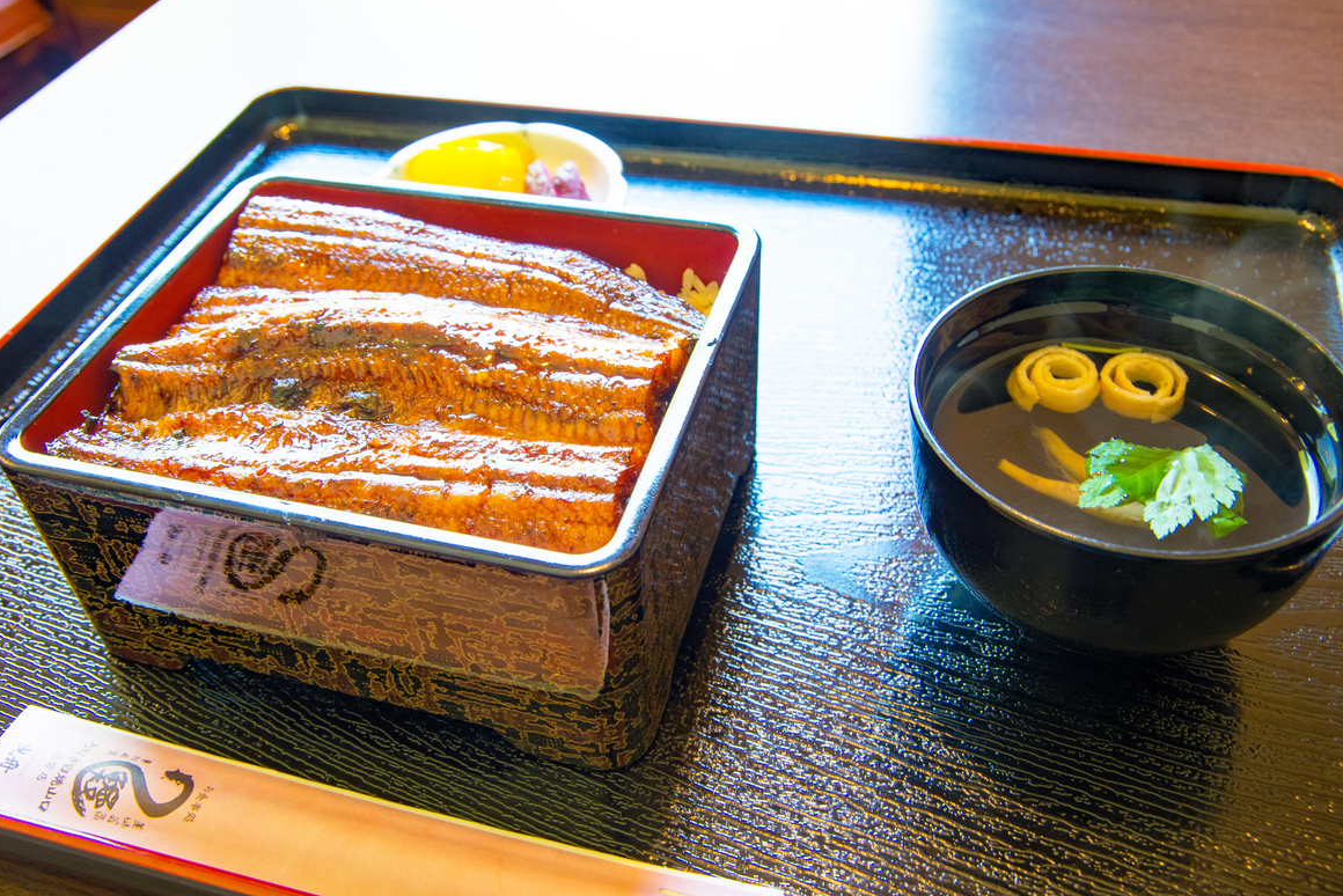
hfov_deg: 58.7
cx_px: 659
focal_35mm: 32
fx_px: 1194
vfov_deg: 41.1
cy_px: 449
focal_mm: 21
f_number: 5.6
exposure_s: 1/13
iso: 400
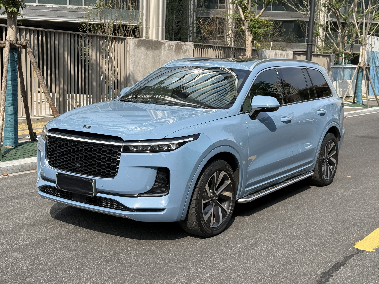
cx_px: 190
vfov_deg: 30.3
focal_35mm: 48
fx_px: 526
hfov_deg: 39.7
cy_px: 142
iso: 64
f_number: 1.78
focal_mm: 6.76
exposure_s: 1/2976
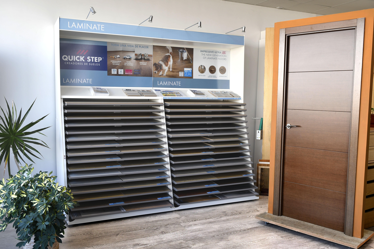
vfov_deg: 38.4
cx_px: 187
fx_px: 358
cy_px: 124
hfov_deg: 55.1
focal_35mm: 34
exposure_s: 1/25
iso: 100
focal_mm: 23
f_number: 5.6
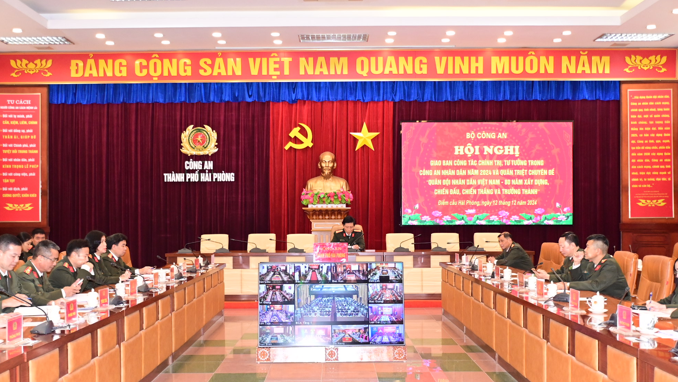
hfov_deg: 48.4
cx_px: 338
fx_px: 755
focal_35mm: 42
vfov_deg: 28.3
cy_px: 226
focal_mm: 27
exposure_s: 1/200
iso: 2500
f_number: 4
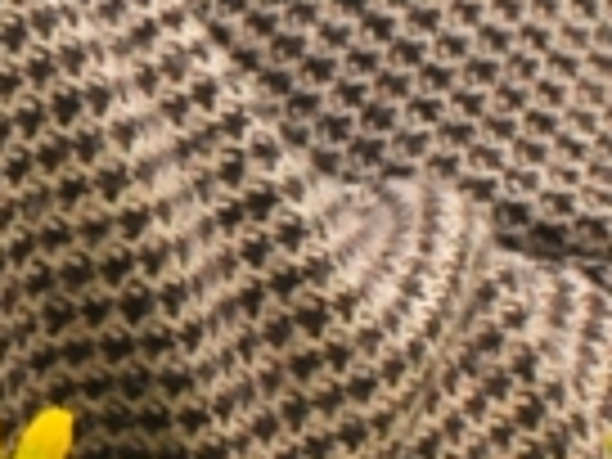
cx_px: -389
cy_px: -655
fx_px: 8115
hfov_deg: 4.3
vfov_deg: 3.2
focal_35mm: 459
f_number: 14
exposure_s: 1/1250
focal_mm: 46
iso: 1000
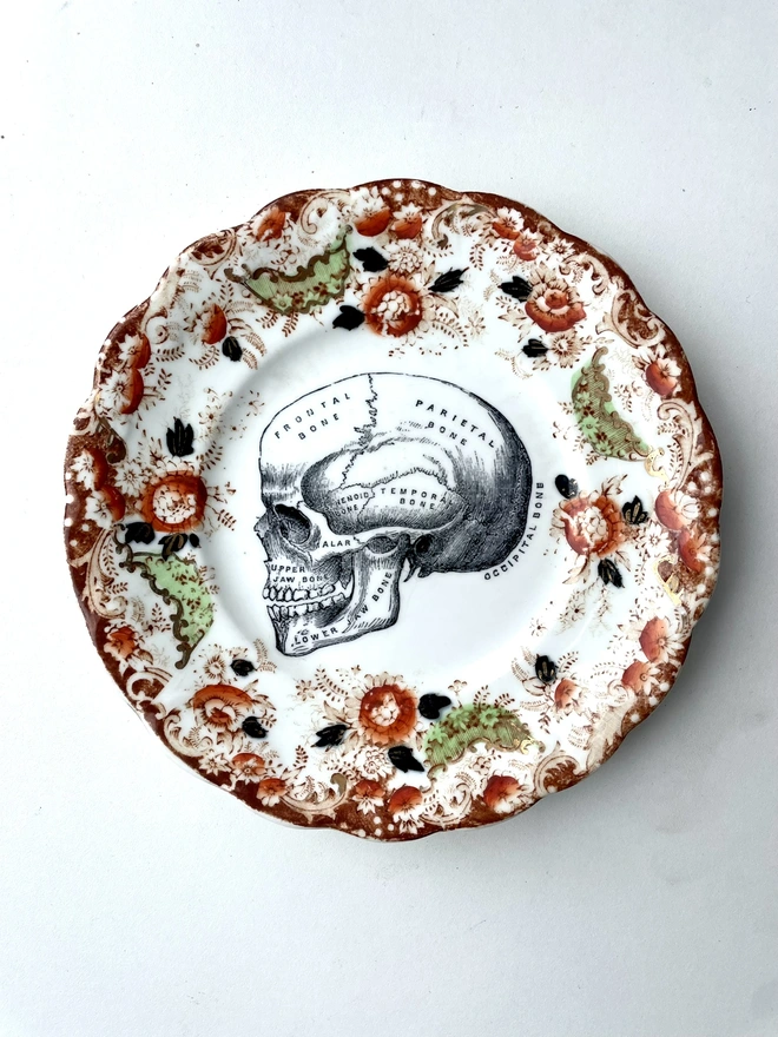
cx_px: 389
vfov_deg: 67.3
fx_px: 779
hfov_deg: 53.1
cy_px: 518
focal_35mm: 26
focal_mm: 4.2
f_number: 1.6
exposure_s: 1/754
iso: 32
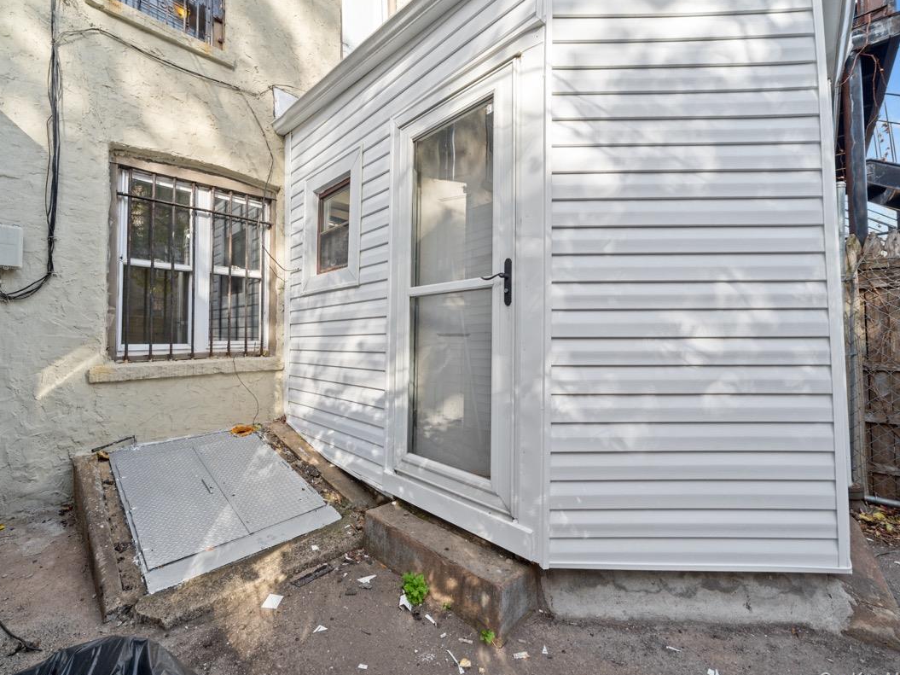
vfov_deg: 85.6
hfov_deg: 101.3
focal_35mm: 14
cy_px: 328
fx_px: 364
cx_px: 382
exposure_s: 1/60
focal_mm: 12
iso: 320
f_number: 8
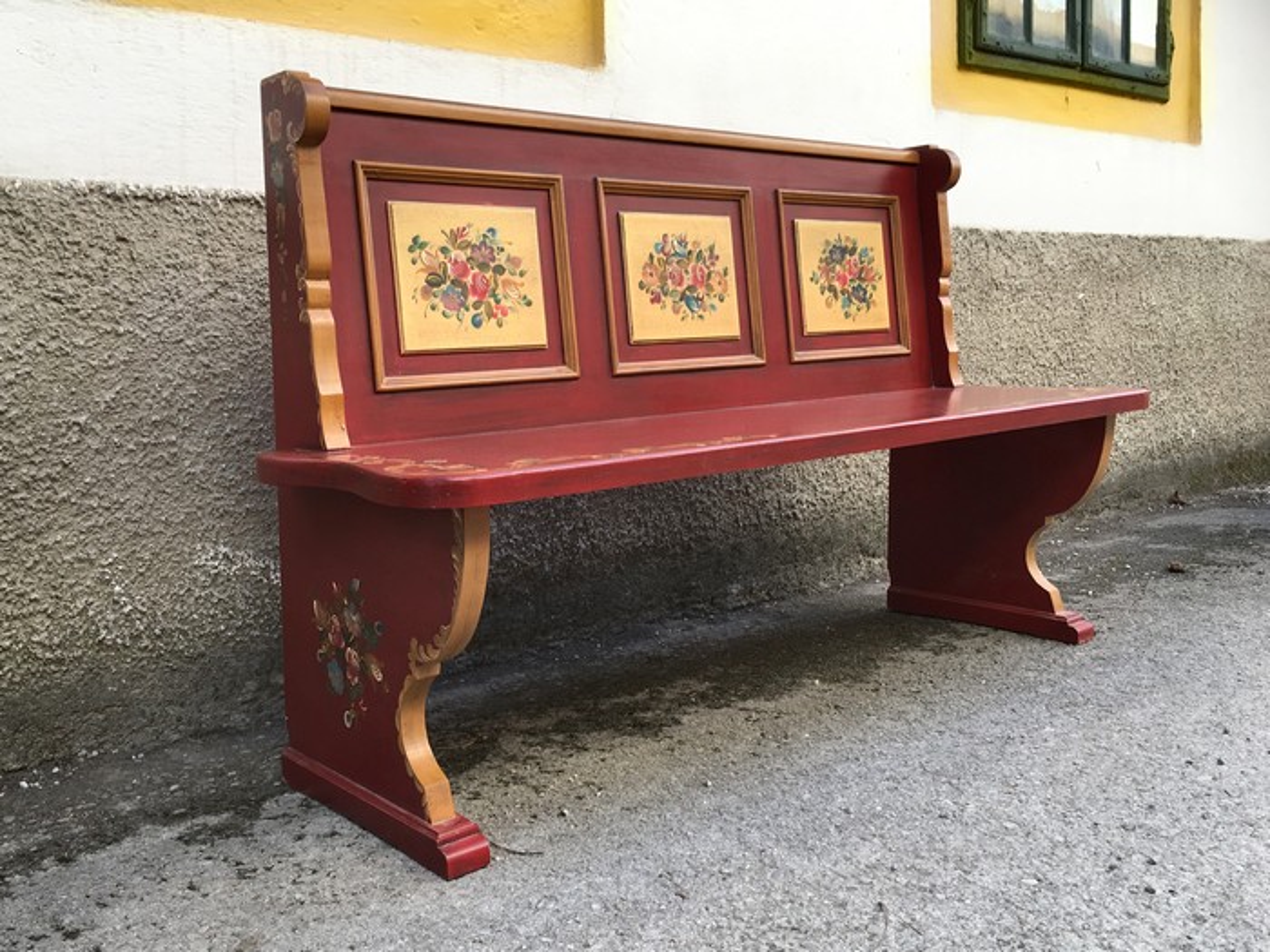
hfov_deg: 61.7
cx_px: 635
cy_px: 476
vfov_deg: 48.2
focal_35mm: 29
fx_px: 1064
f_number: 2.2
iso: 25
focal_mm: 4.15
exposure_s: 1/148
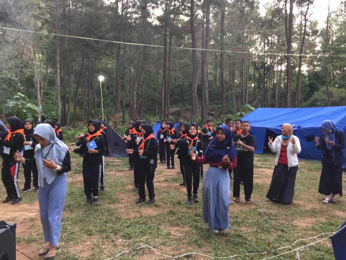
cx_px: 173
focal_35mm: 29
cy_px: 130
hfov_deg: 61.7
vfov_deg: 48.2
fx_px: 290
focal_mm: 4.15
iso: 80
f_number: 2.2
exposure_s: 1/33
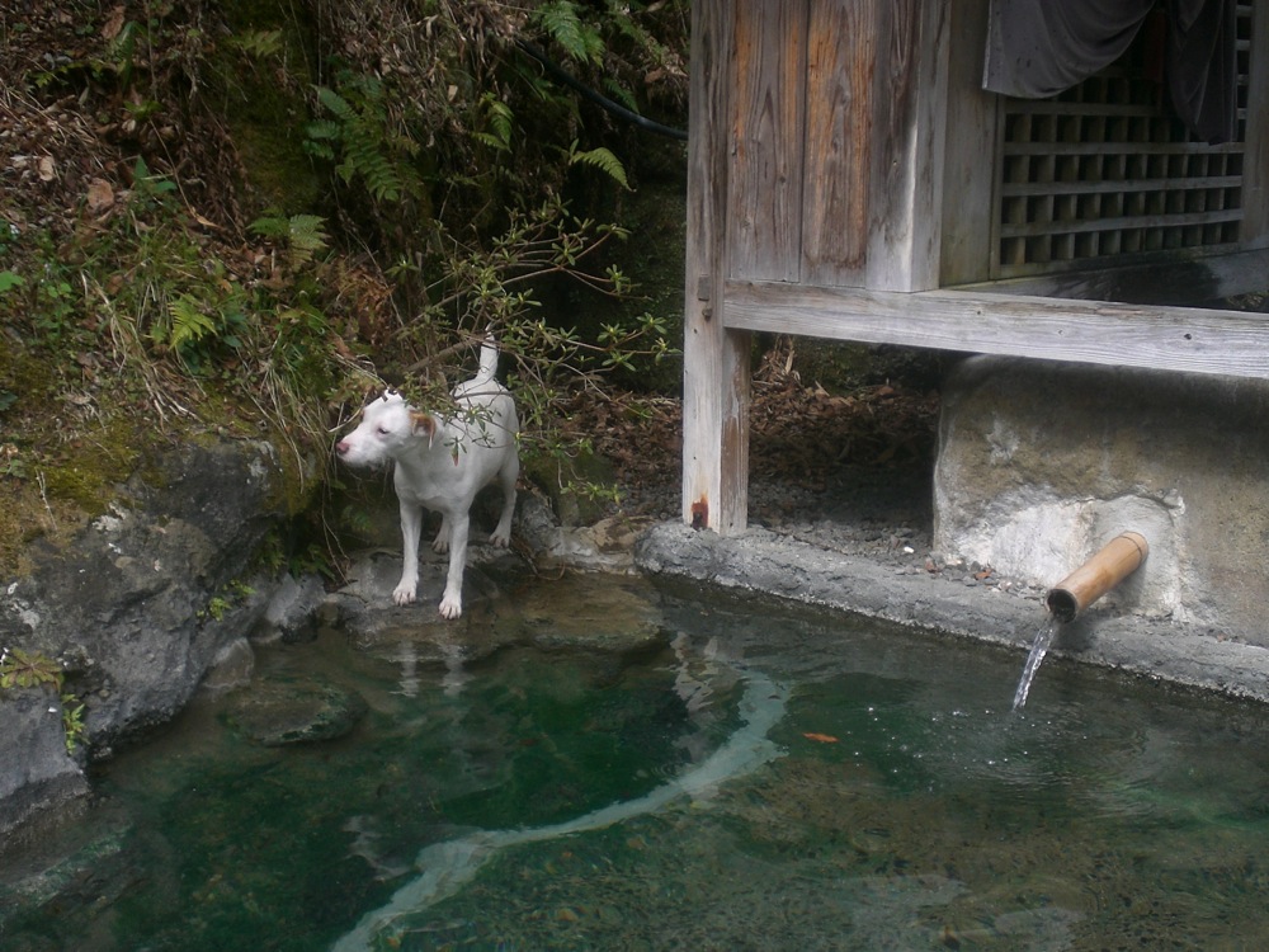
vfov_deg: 28.6
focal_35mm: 51
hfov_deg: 37.5
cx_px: 634
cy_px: 476
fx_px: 1870
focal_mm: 8.44
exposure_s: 1/200
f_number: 3.6
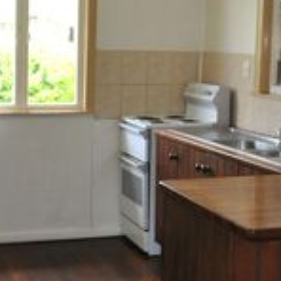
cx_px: 123
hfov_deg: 23.7
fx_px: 670
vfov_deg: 23.7
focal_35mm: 73
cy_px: 122
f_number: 3.5
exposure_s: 1/60
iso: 200
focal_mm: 18
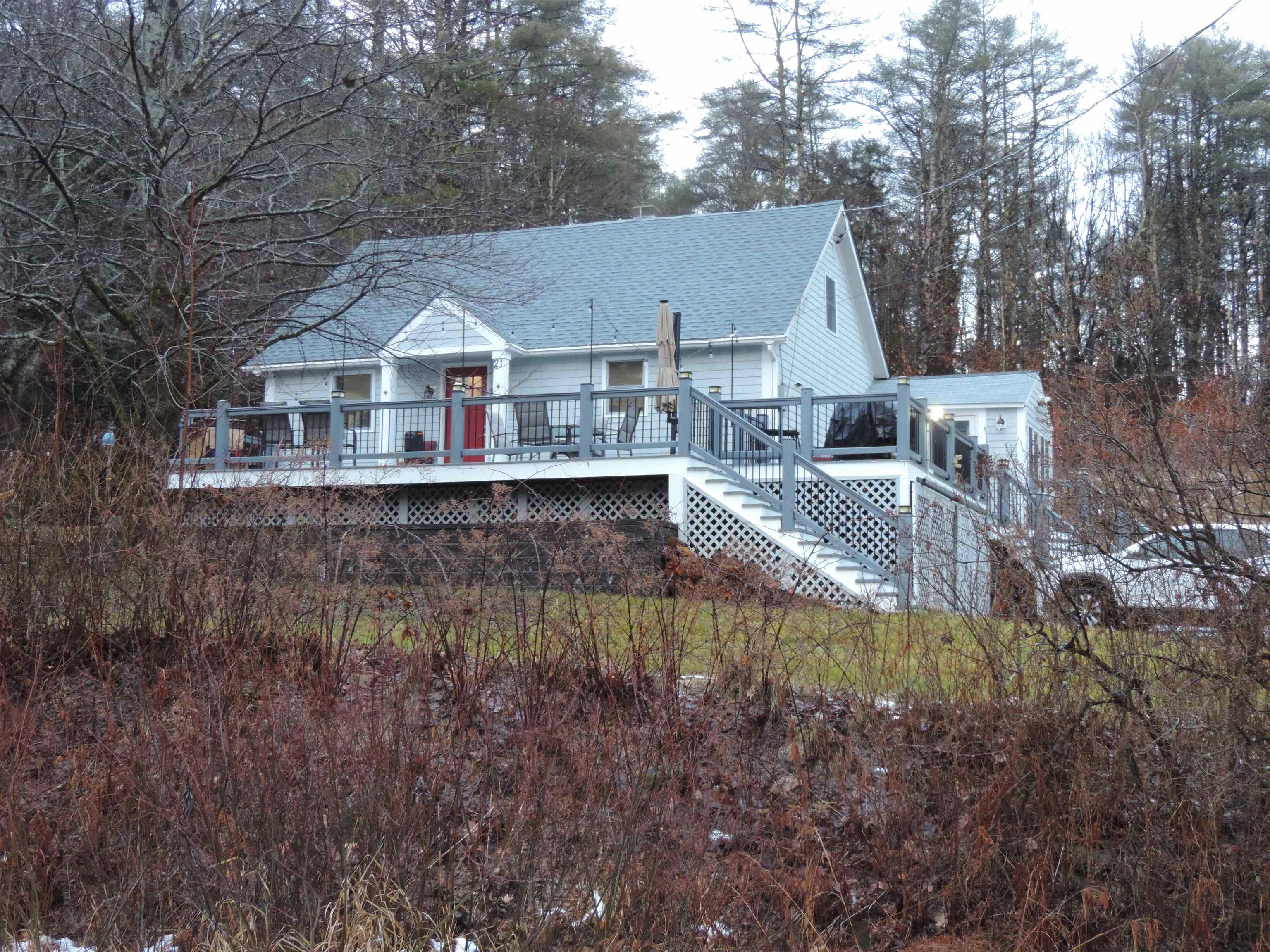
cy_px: 476
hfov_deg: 40.4
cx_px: 635
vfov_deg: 30.9
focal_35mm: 47
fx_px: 1724
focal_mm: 8.3
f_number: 3.5
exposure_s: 1/25
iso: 400
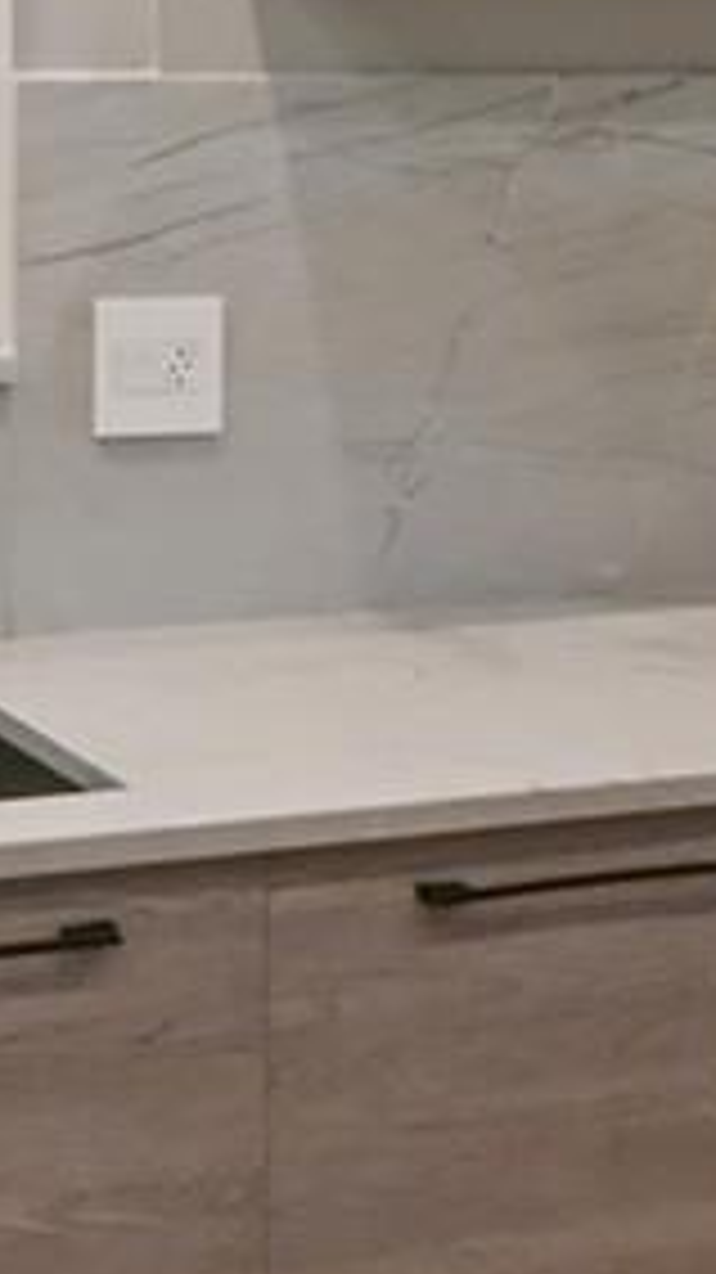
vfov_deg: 24.3
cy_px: -36
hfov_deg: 14.1
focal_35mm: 83
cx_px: -162
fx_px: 2804
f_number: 8
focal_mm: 14
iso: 3200
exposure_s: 1/60
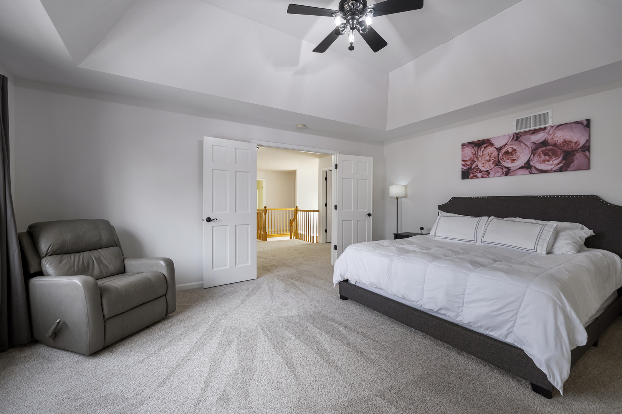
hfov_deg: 100.4
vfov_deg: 77.3
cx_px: 311
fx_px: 259
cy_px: 207
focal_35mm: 15
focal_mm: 10
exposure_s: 1/13
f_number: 4.5
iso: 320
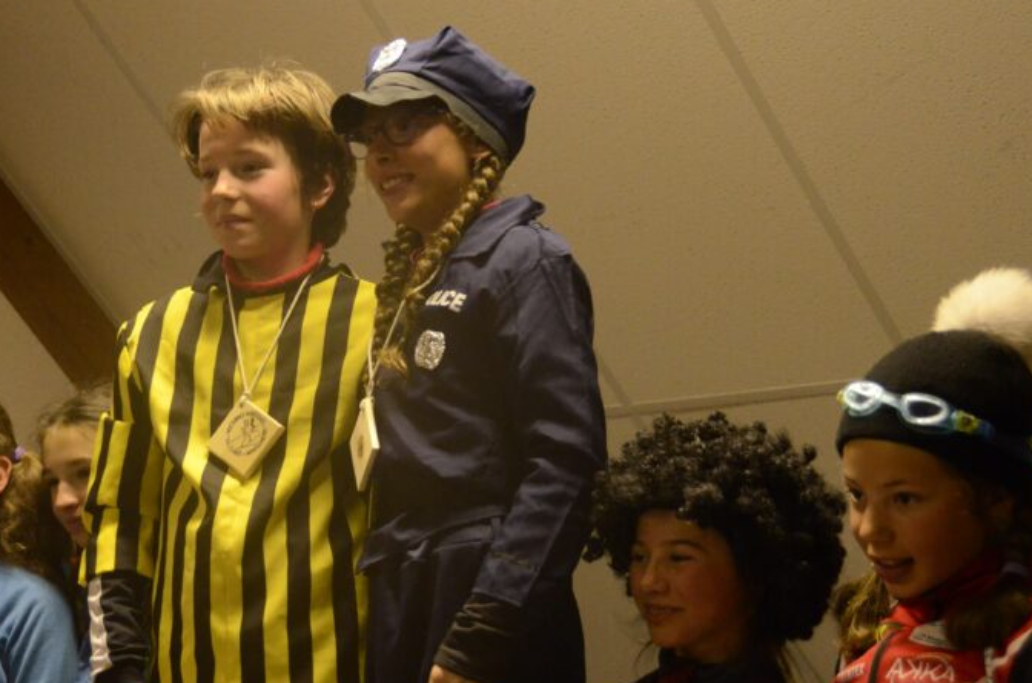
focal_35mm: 96
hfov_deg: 21.2
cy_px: 459
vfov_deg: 14.2
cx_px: 358
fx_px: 2746
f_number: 5
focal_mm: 42
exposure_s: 1/50
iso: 3200
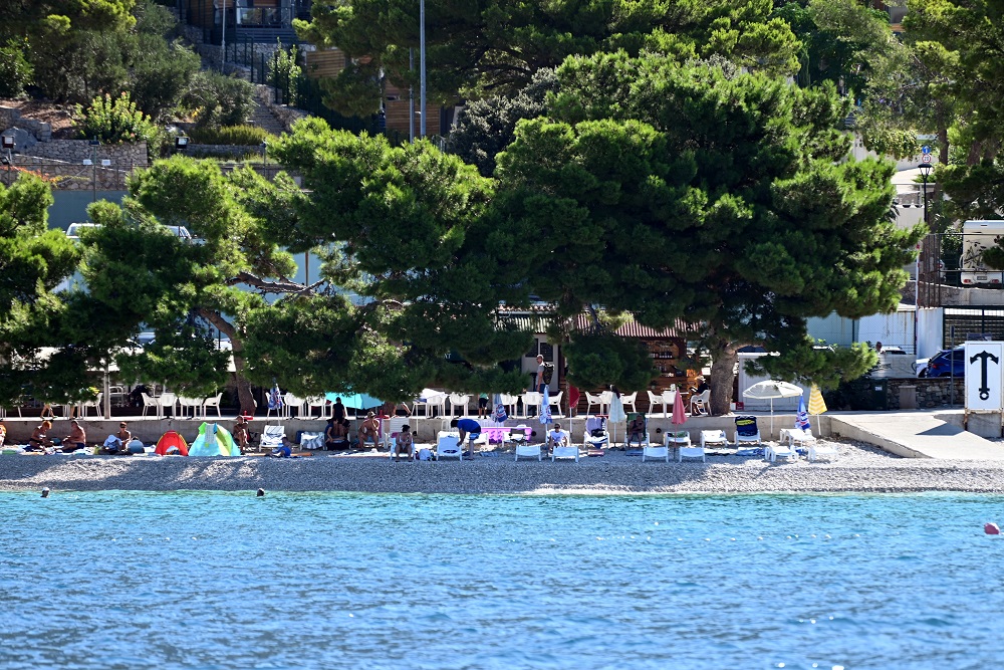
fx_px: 8367
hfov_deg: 6.9
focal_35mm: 300
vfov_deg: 4.6
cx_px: 502
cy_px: 335
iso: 200
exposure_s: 1/320
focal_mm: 300
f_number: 5.6
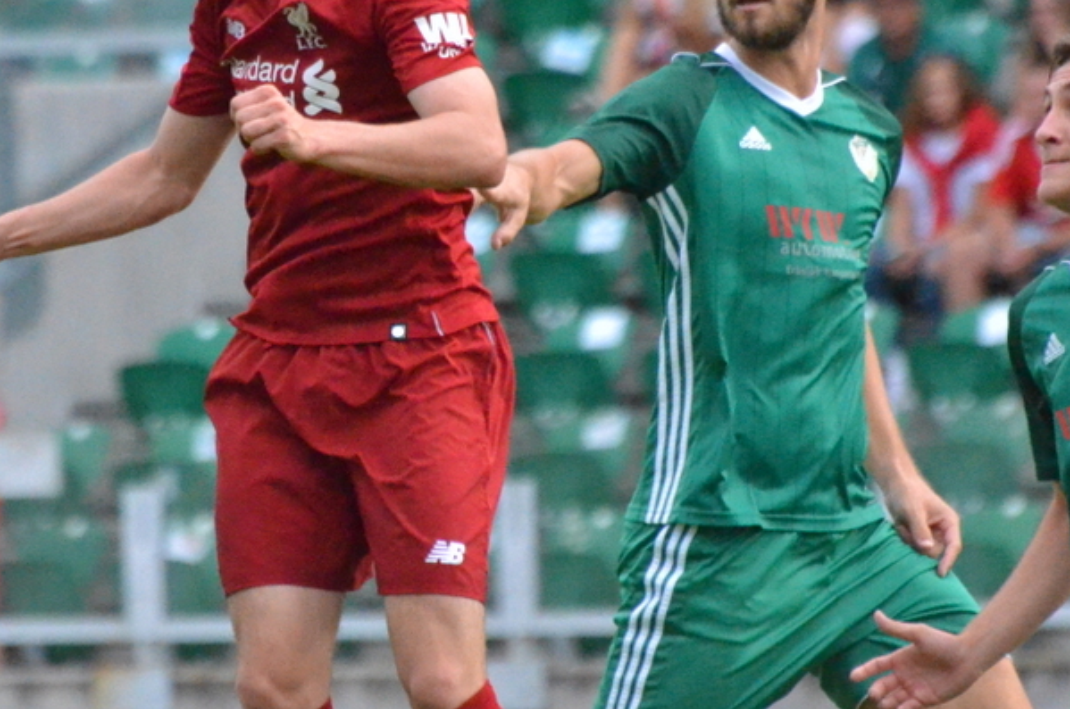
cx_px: 270
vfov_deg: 1.5
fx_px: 26759
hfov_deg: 2.3
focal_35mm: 902
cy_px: 38
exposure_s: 1/4000
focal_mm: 300
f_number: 6.3
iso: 6400
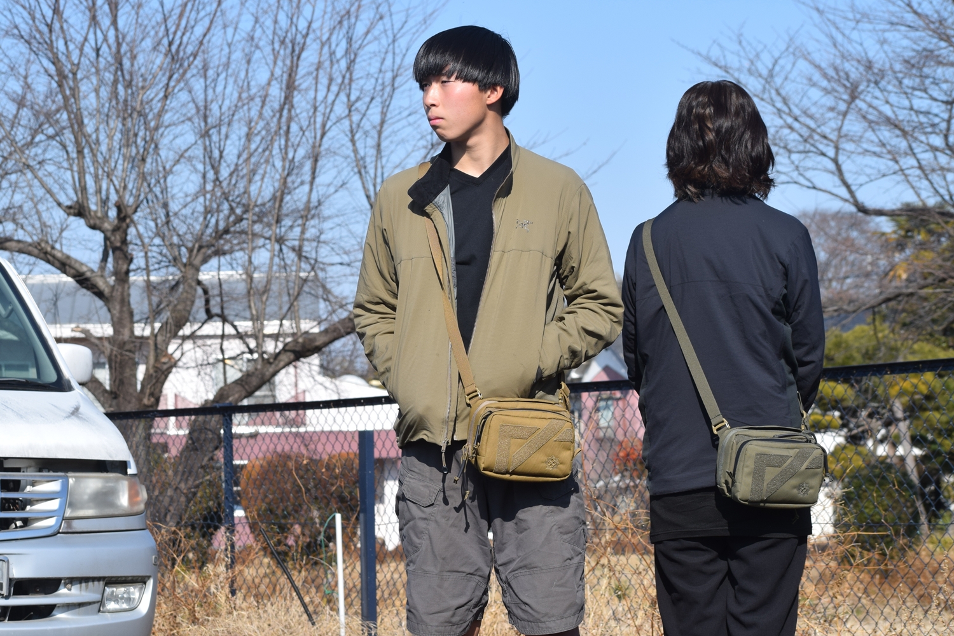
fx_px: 2782
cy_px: 318
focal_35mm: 105
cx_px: 477
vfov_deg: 13.0
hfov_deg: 19.5
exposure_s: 1/400
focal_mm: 70
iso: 200
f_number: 10
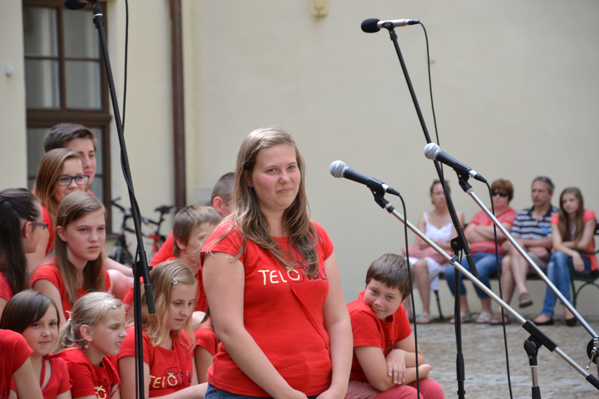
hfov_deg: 13.0
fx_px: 2620
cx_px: 300
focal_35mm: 158
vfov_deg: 8.7
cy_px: 200
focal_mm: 105
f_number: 5.6
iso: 200
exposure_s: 1/125
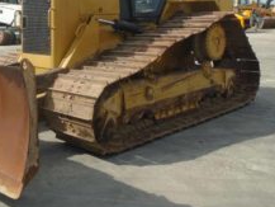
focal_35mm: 48
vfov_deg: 29.7
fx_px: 382
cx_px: 84
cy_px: 44
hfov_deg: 39.0
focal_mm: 4.6
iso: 100
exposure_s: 1/200
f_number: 8
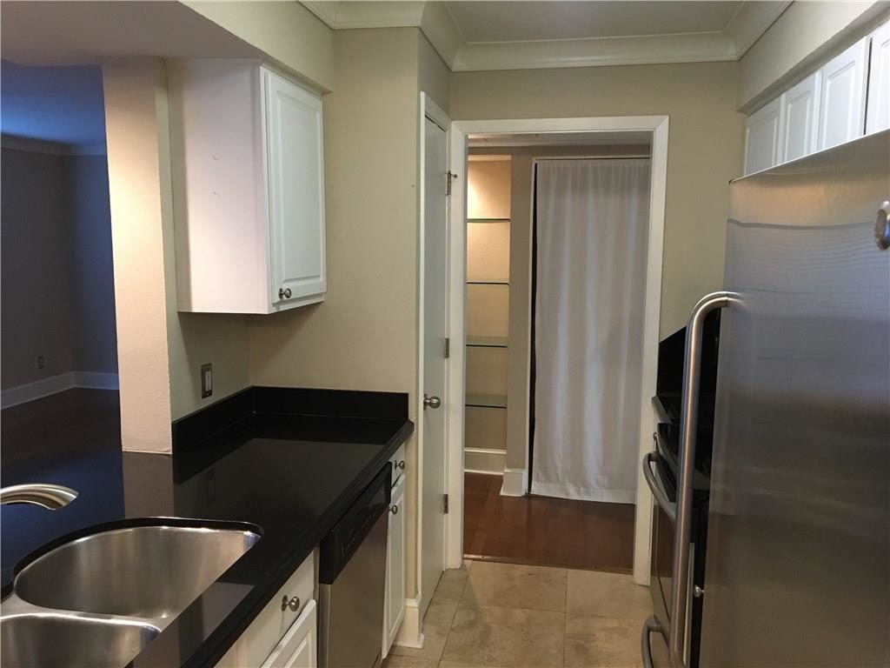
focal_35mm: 29
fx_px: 746
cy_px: 334
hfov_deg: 61.7
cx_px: 445
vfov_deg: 48.2
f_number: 2.2
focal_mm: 4.15
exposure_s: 1/24
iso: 200
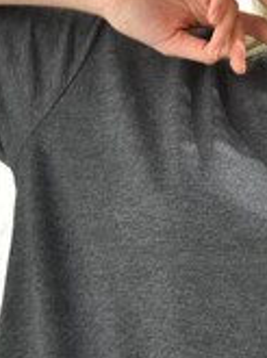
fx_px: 1538
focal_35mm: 149
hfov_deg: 9.9
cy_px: 241
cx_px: 239
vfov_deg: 13.3
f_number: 7.1
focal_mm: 34
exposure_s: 1/160
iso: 100
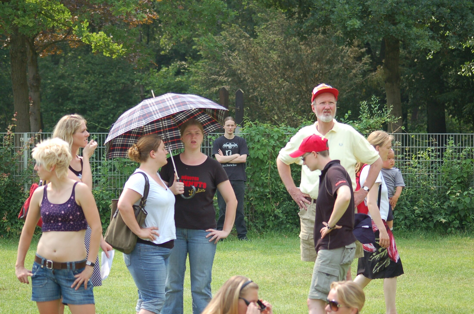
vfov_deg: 11.1
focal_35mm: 123
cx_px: 237
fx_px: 1616
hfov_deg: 16.7
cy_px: 157
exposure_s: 1/1000
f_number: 4
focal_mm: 82
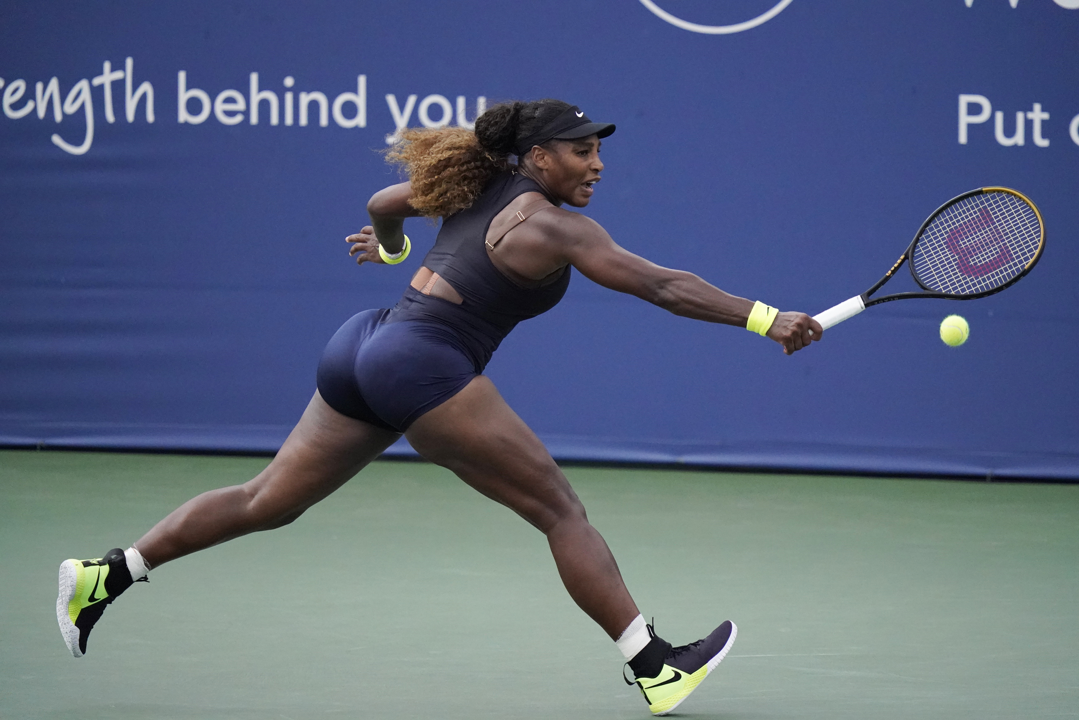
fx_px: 16783
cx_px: 540
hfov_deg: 3.7
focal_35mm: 560
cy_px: 360
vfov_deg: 2.5
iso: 8000
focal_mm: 560
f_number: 4
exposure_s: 1/16000
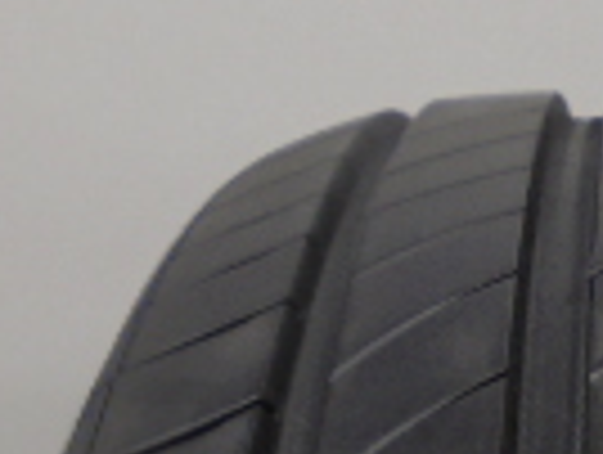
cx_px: 626
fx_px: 2164
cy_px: 283
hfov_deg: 15.5
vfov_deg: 12.0
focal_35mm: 124
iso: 100
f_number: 3.5
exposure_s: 1/30
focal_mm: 4.6
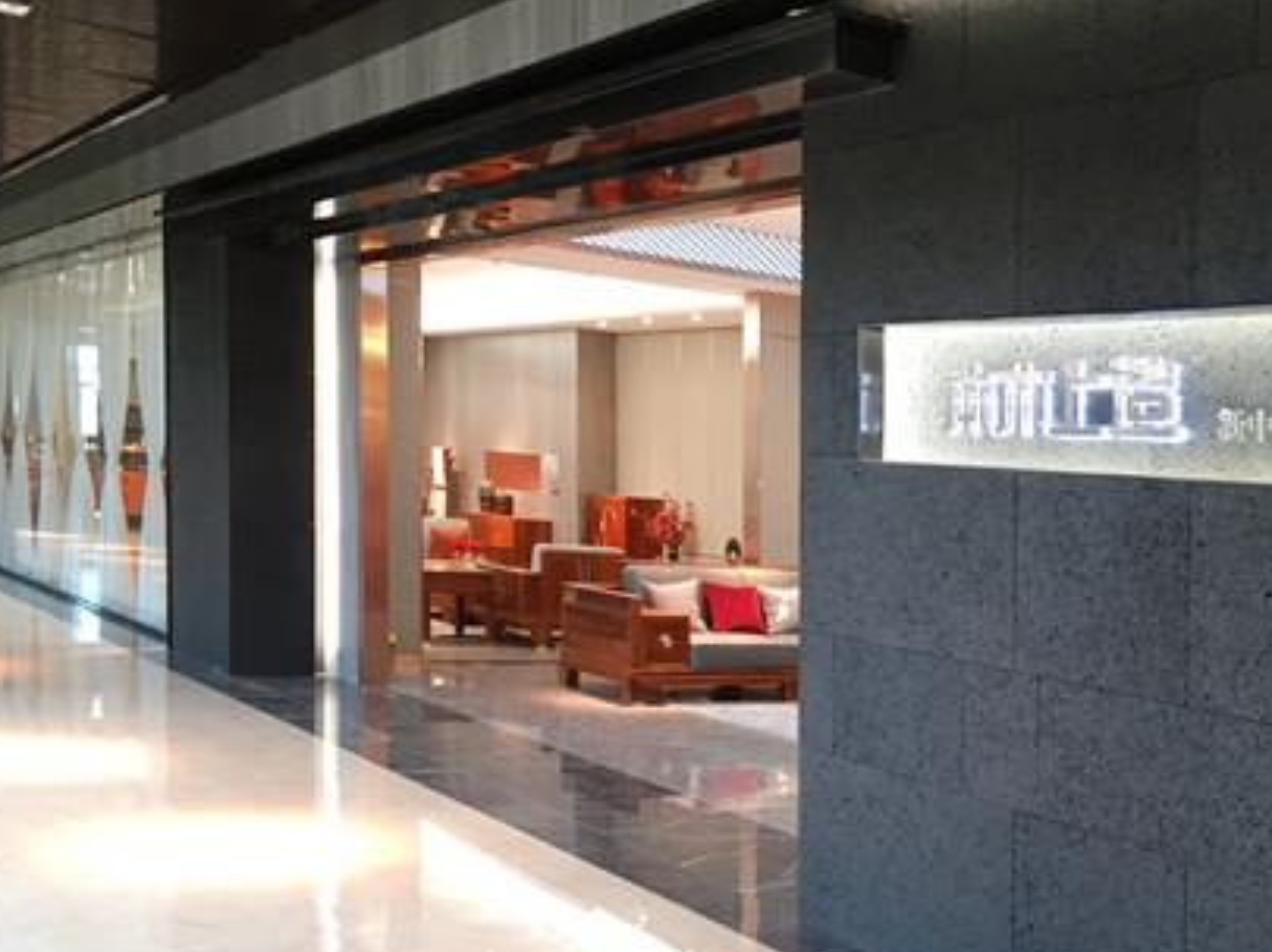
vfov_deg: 33.2
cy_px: 298
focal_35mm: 43
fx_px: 1579
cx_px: 820
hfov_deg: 43.4
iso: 160
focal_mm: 4.15
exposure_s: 1/33
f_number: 2.2
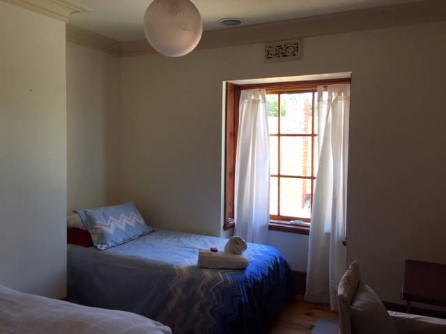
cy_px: 167
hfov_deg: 61.7
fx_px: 374
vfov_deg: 48.2
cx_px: 223
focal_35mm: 29
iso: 40
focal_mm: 4.15
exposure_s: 1/100
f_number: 2.2
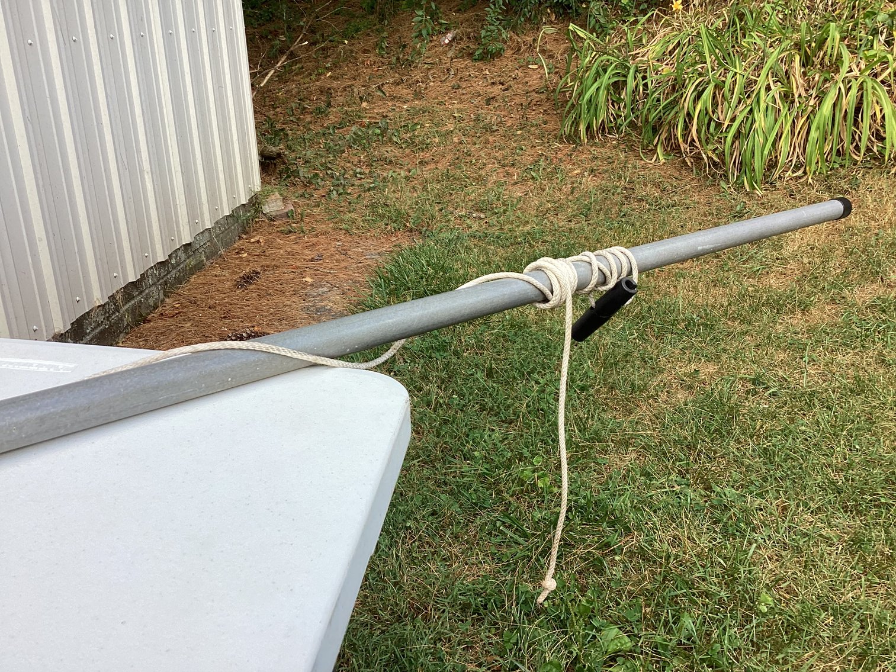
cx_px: 448
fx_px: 802
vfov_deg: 45.4
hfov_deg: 58.3
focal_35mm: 31
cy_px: 336
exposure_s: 1/124
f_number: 2.4
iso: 25
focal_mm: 3.3
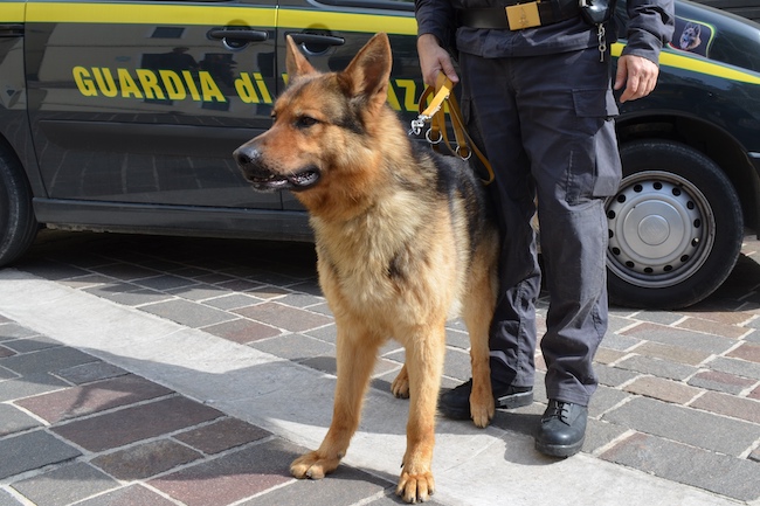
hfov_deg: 67.4
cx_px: 380
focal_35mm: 27
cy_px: 253
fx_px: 570
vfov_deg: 47.9
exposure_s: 1/250
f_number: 8
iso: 200
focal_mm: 18
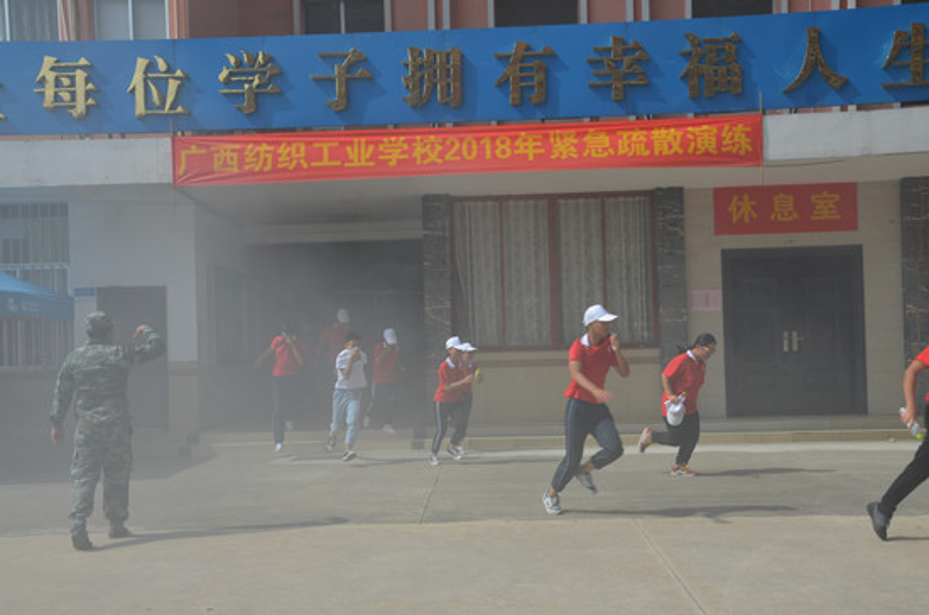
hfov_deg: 49.7
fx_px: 1004
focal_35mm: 39
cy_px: 308
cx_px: 464
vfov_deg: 34.0
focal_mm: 26
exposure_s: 1/250
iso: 100
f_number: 8
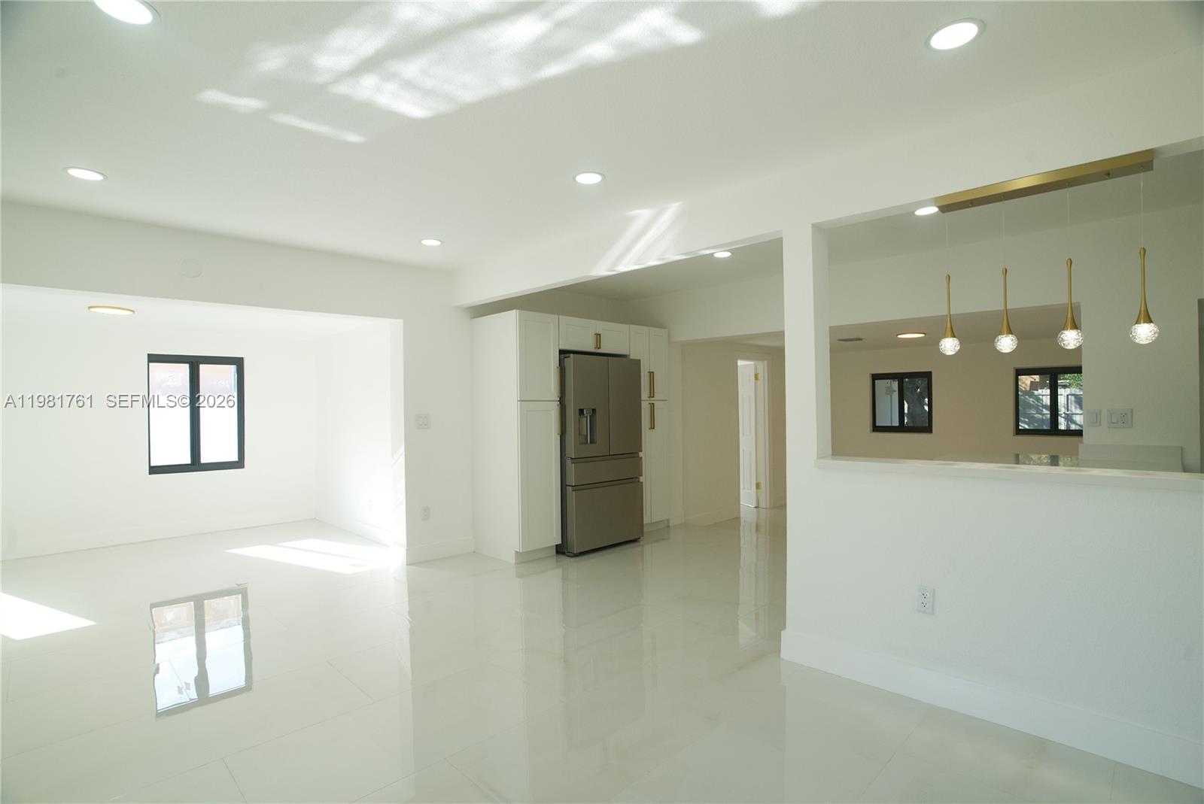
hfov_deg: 93.2
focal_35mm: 17
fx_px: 569
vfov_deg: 70.5
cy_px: 402
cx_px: 602
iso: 400
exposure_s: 1/60
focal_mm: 17
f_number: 8
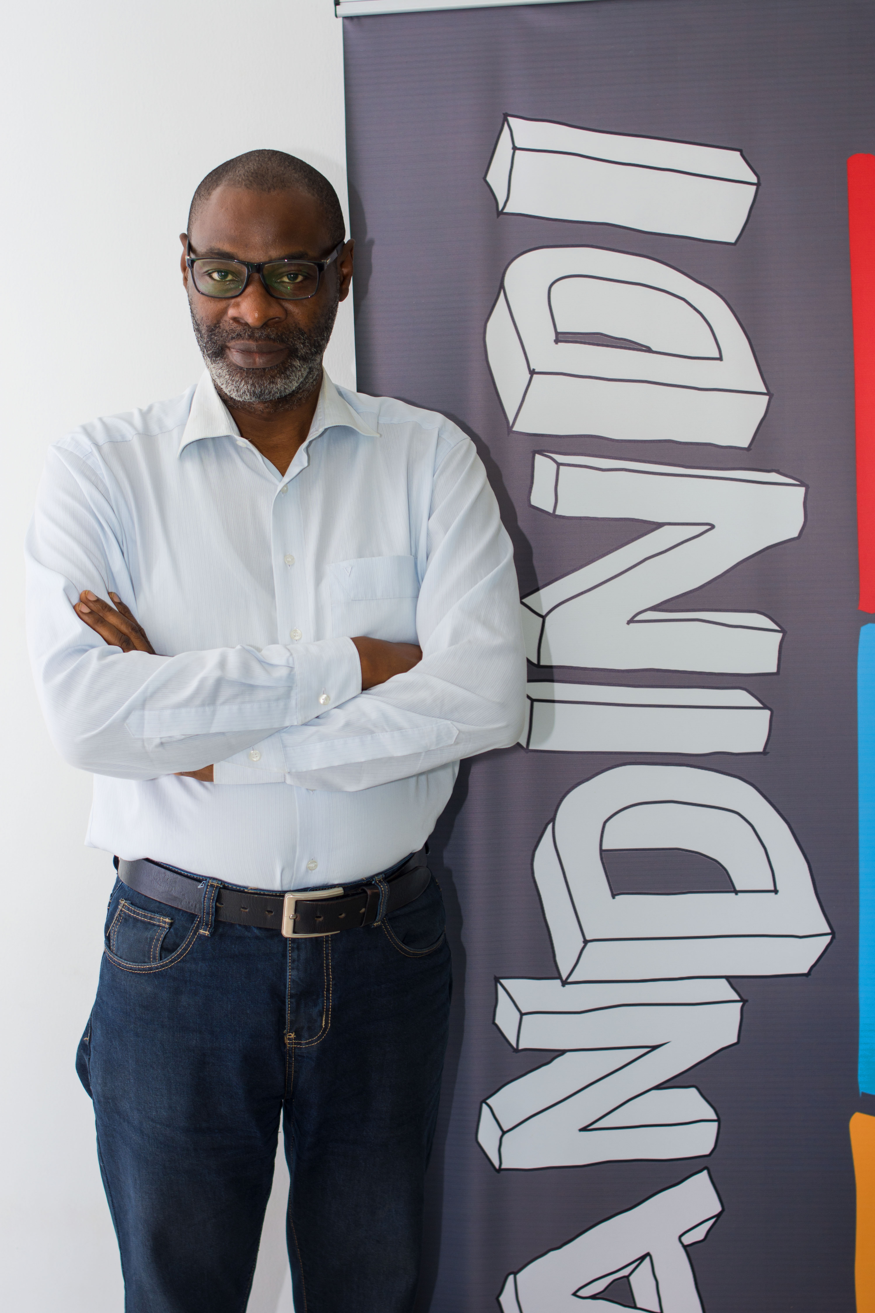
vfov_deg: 37.9
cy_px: 656
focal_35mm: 52
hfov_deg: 25.8
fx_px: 1914
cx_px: 438
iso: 100
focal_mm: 35
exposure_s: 1/100
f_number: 4
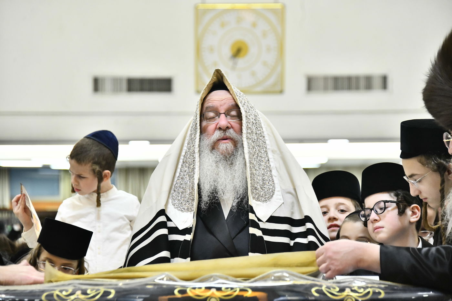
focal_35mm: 150
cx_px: 226
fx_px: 1883
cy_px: 150
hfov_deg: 13.7
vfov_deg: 9.1
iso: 4000
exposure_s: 1/125
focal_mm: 150
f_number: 5.6
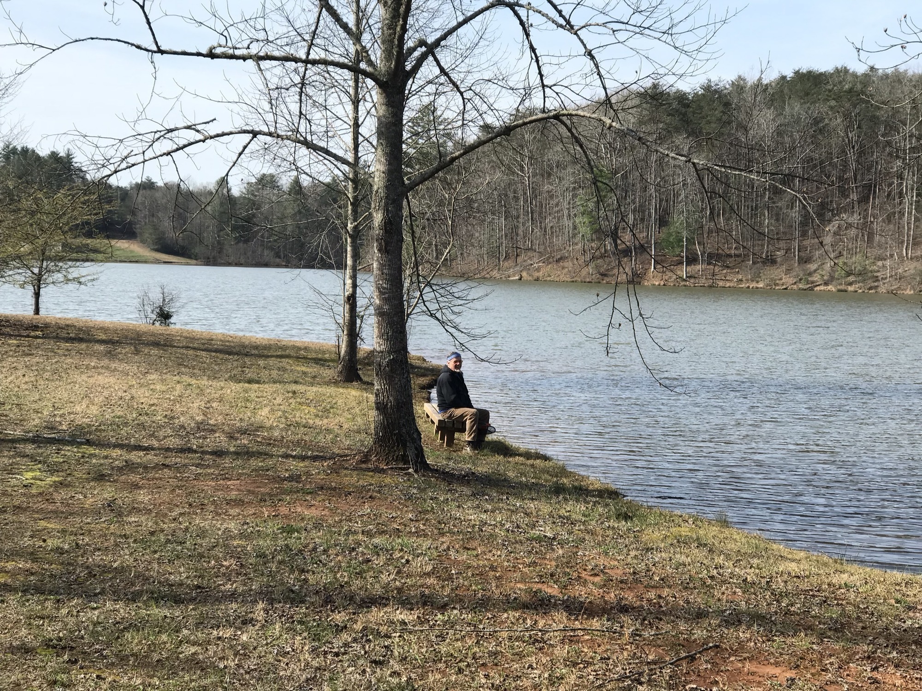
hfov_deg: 33.8
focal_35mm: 57
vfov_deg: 25.7
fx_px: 1518
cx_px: 461
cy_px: 346
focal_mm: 6.6
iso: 20
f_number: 2.8
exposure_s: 1/529
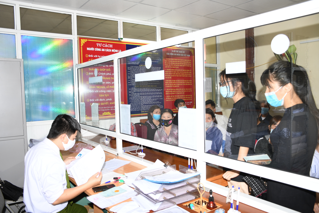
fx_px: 266
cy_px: 106
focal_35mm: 30
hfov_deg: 61.9
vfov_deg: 43.6
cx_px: 160
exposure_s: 1/160
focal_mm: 20
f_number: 4
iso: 250
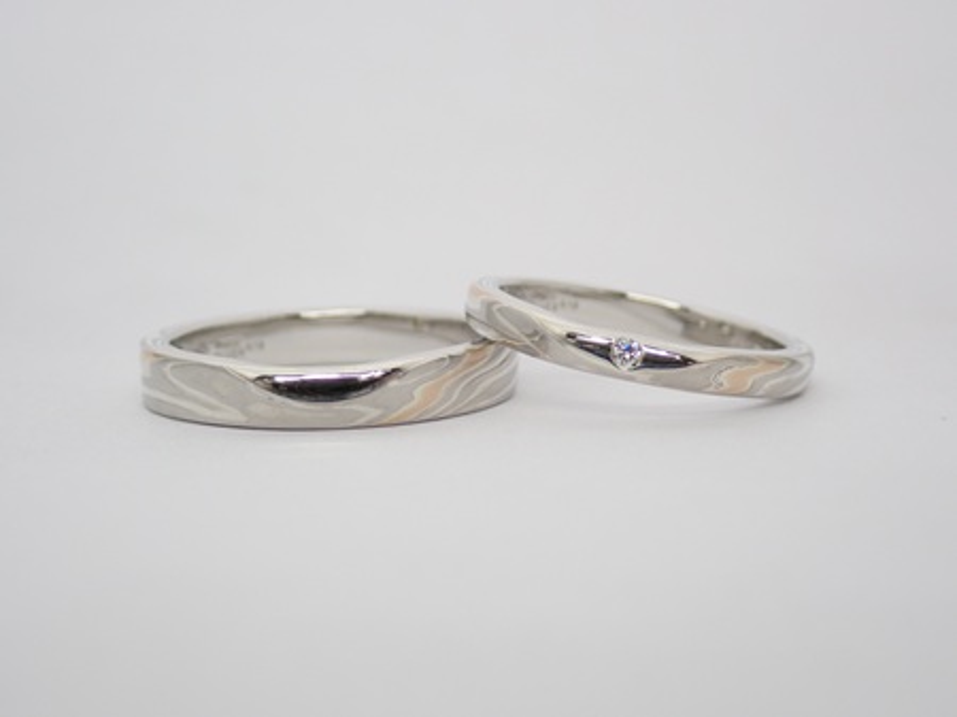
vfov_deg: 19.1
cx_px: 478
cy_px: 358
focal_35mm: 77
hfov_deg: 25.3
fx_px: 2128
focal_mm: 13.65
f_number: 4.1
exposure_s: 1/125
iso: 200
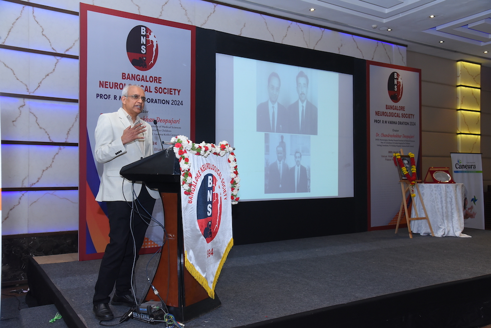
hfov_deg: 58.7
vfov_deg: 41.1
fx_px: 436
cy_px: 164
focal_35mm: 32
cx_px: 246
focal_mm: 32
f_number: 5.6
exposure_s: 1/160
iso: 1600
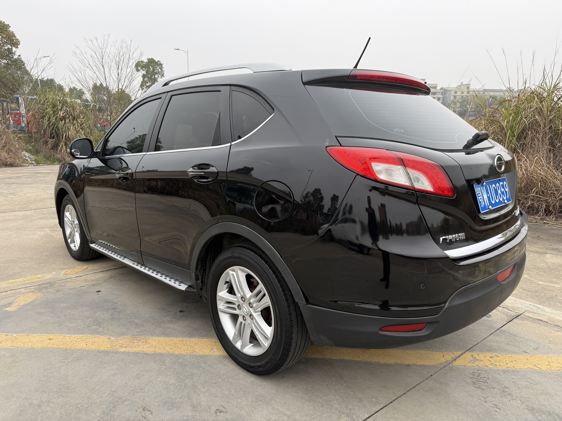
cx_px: 281
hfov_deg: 71.6
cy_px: 210
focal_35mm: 24
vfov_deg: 56.8
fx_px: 390
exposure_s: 1/345
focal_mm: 6.76
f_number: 1.78
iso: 80
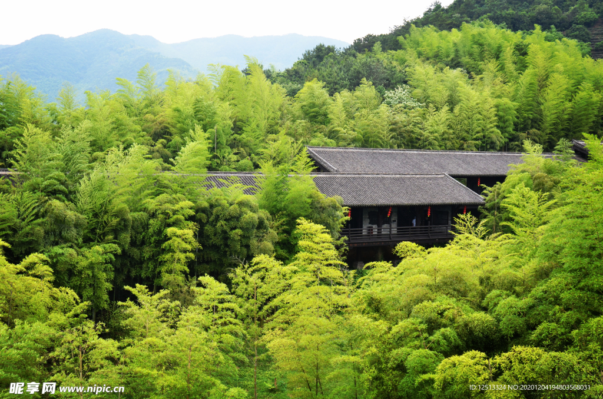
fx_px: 752
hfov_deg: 43.7
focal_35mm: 45
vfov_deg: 29.7
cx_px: 302
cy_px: 200
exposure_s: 1/250
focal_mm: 30
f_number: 8
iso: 400
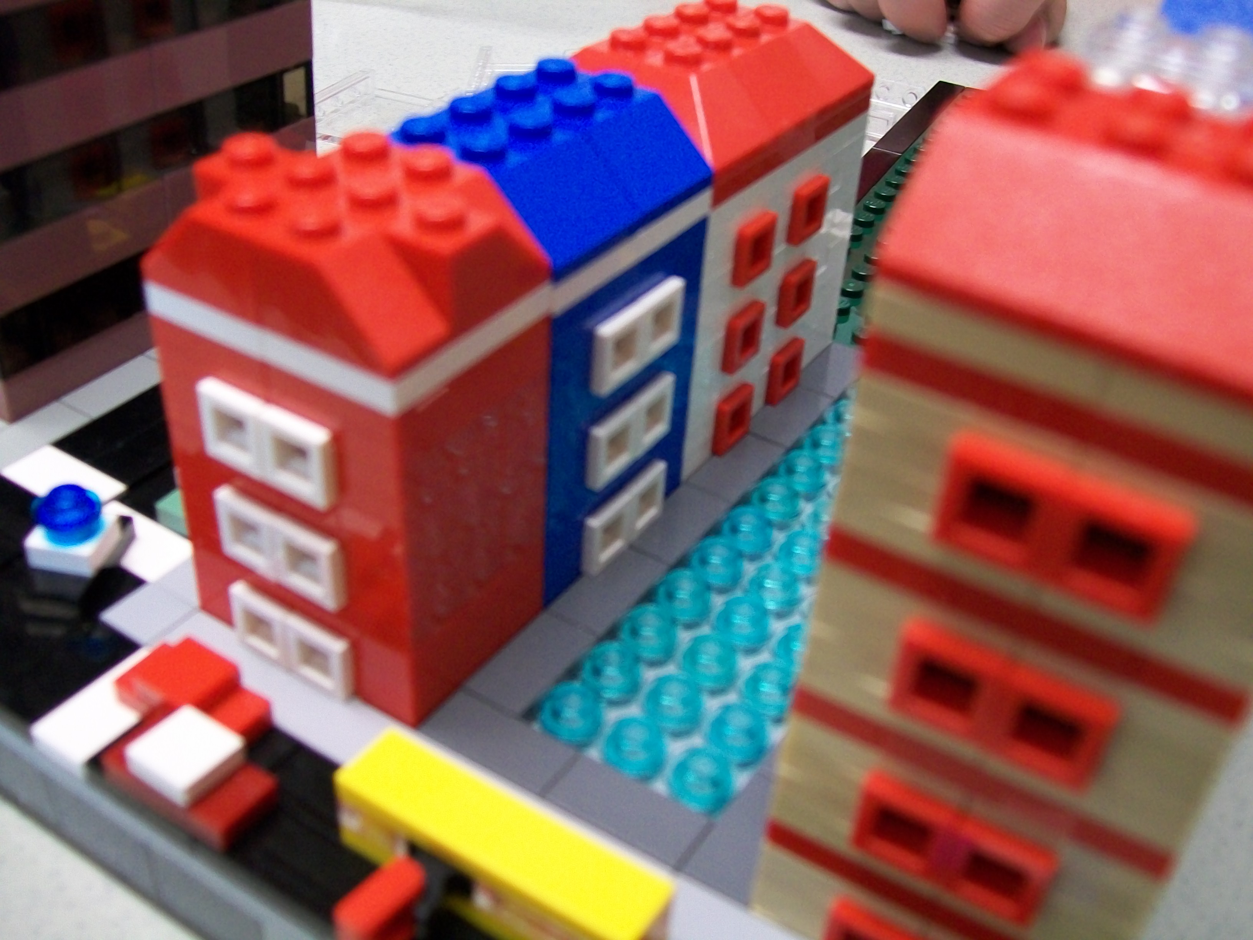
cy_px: 470
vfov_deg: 39.7
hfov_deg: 51.4
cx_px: 626
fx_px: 1303
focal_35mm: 36
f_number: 2.7
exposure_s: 1/15
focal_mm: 6
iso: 160
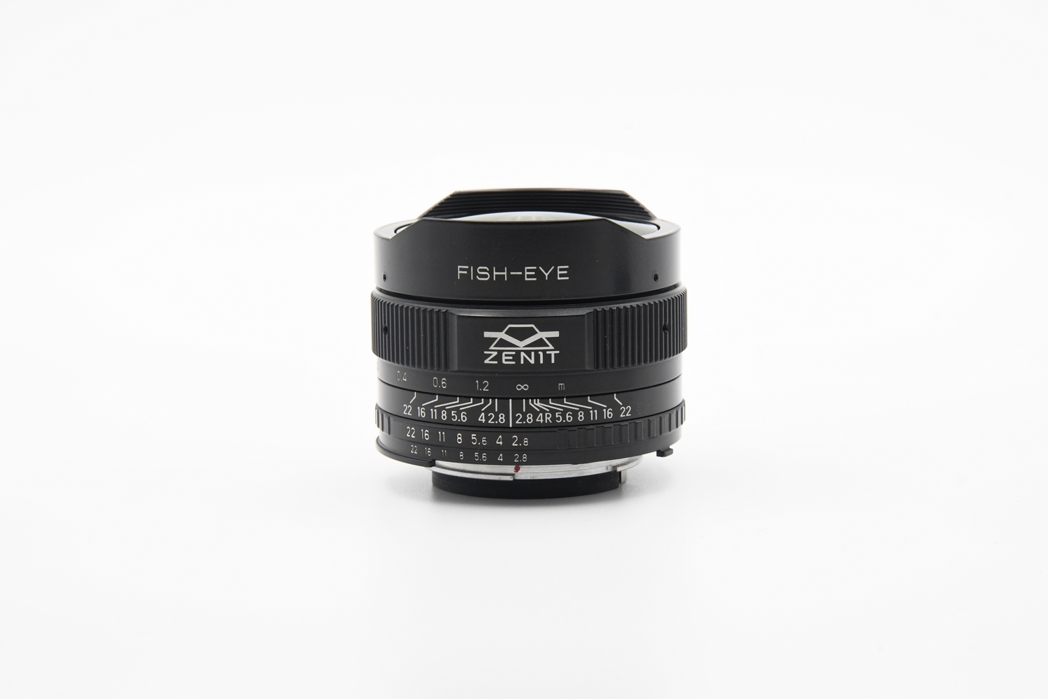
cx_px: 524
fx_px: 3493
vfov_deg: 11.4
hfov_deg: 17.1
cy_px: 350
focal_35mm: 120
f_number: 11
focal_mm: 80
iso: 1600
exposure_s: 1/125
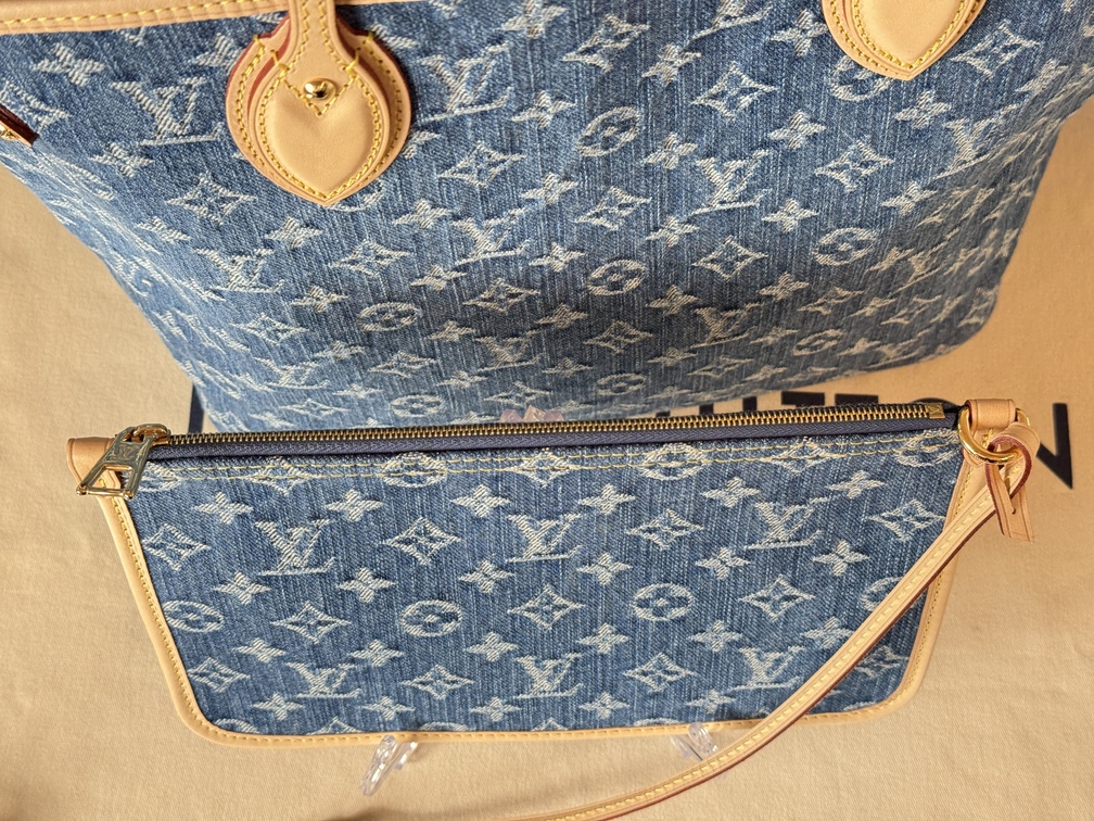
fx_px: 1517
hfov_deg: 39.7
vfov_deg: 30.3
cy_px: 410
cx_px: 547
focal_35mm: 48
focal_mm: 6.76
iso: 160
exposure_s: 1/100
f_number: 1.78
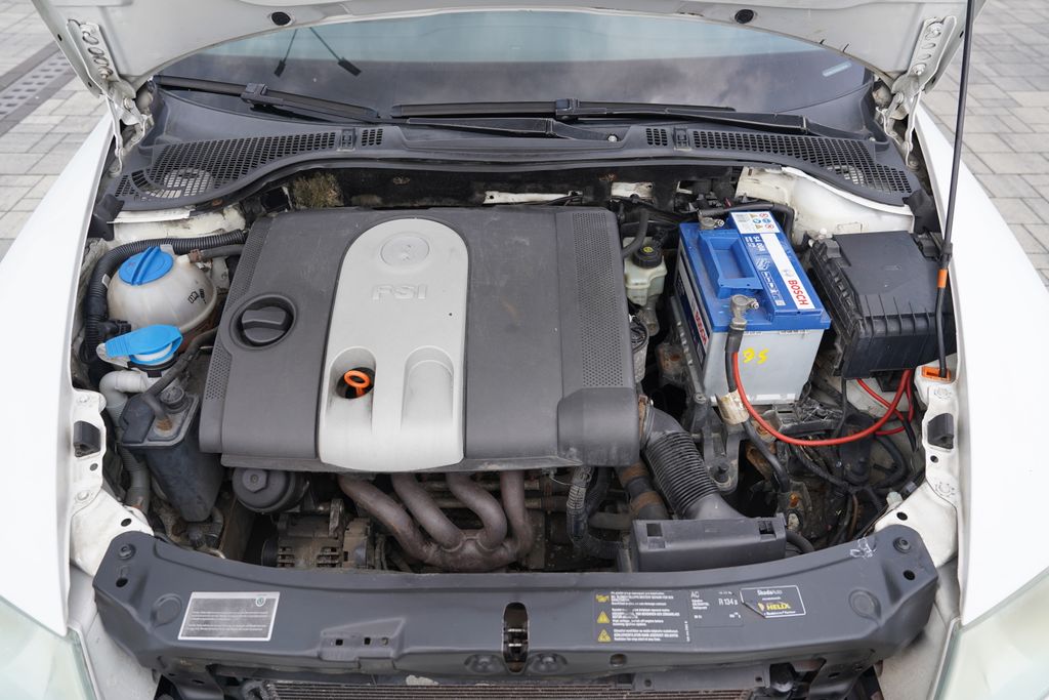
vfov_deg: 53.1
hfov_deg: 73.7
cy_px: 350
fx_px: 699
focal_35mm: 24
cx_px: 524
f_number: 5.6
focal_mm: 24
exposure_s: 1/125
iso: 100
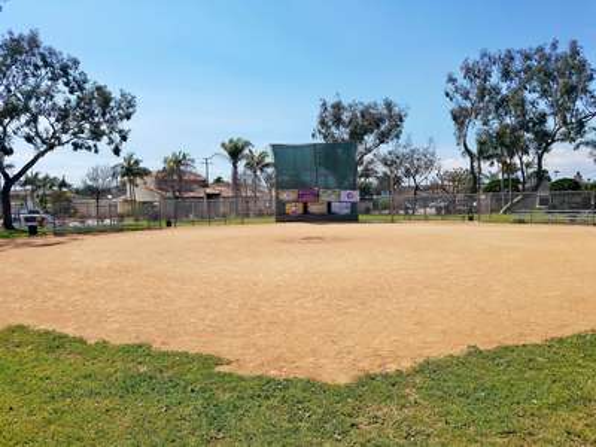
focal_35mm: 26
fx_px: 448
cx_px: 298
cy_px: 224
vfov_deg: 53.1
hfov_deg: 67.3
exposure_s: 1/3200
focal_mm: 4.2
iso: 50
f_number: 1.7
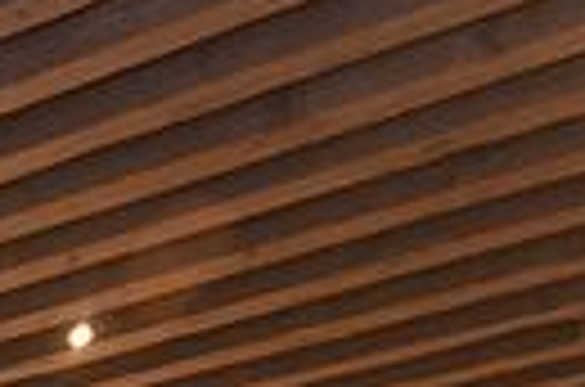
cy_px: 1264
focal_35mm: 118
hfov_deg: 14.6
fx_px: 1913
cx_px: -554
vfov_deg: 8.8
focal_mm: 12
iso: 3200
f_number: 4
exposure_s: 1/40
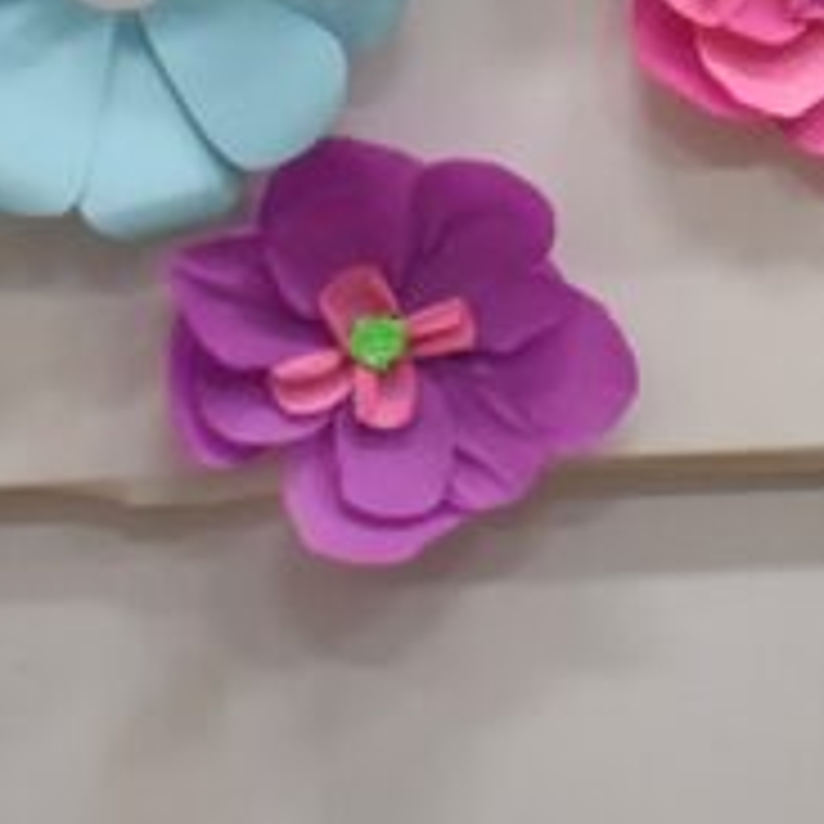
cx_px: 2477
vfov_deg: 6.5
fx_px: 7191
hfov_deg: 6.1
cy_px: -365
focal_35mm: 267
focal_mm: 32
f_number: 4
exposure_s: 1/125
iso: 1100
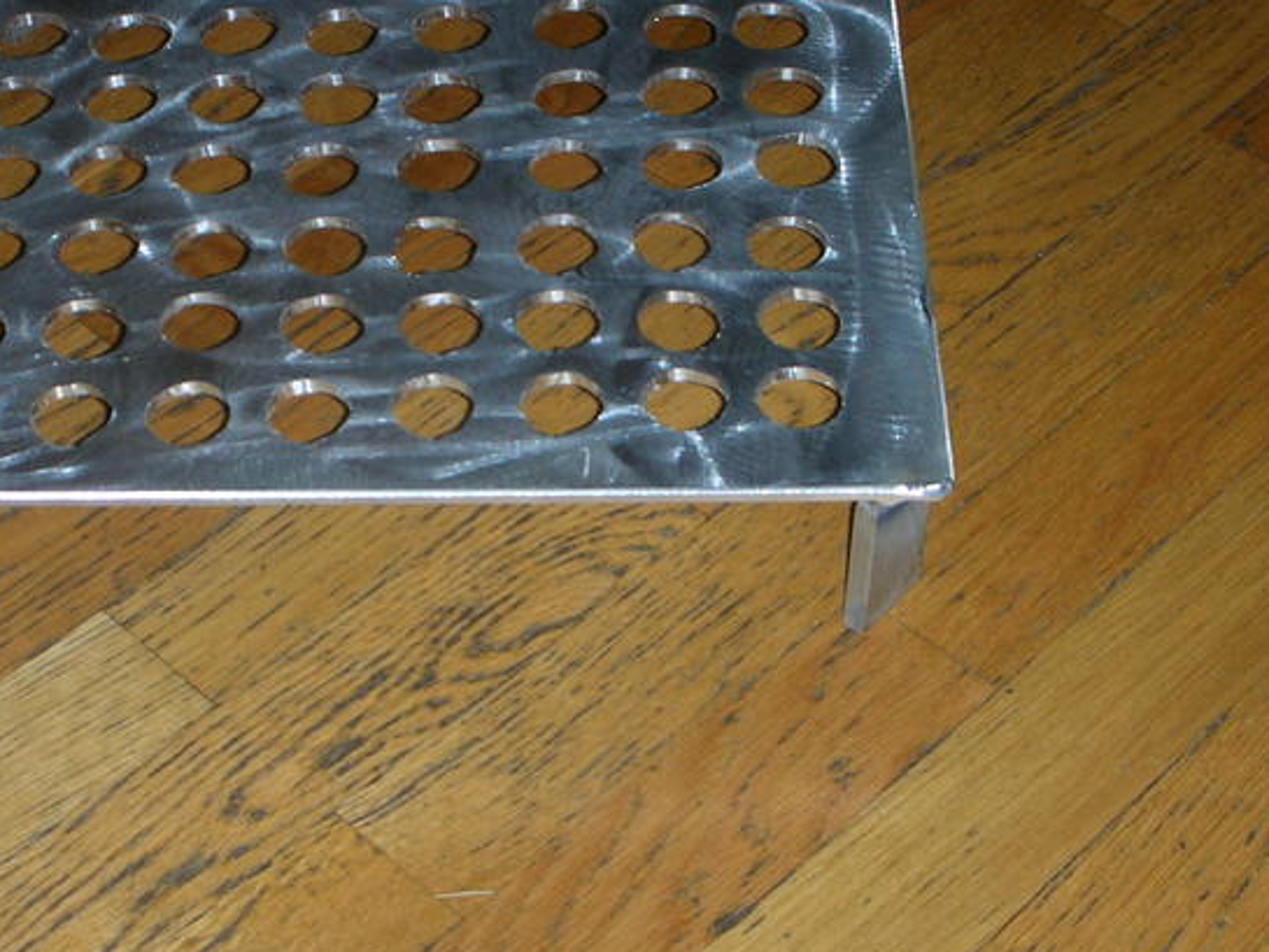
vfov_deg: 19.4
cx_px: 428
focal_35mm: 76
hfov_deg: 25.5
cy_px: 443
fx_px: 2787
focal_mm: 7.7
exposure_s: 1/60.1
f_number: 3.5
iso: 50
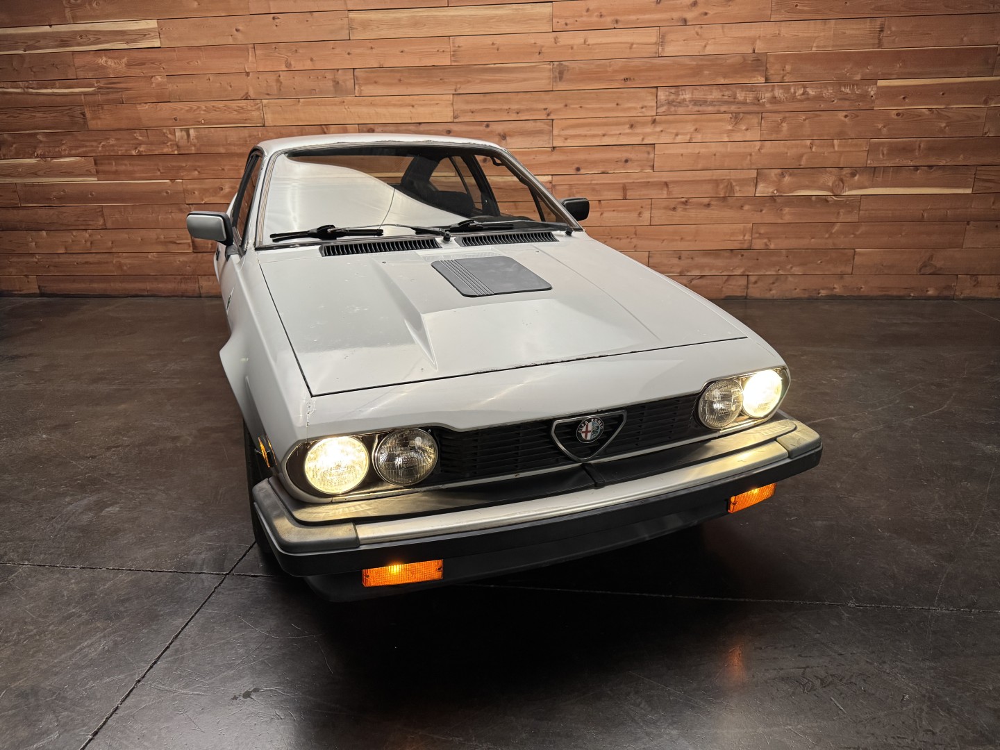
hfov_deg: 71.6
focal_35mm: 24
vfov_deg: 56.8
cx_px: 500
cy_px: 375
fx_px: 693
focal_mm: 6.76
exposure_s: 1/60
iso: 400
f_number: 1.78
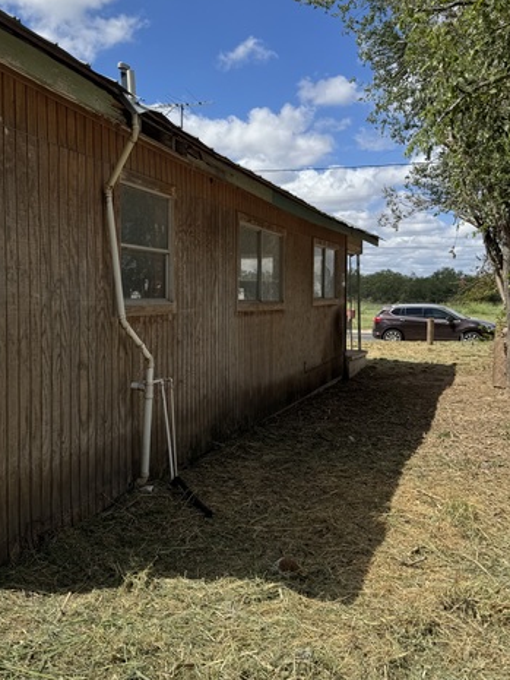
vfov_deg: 55.3
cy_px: 317
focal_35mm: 33
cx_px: 197
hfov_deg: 42.7
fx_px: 648
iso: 80
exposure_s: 1/4310
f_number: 1.78
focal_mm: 6.76
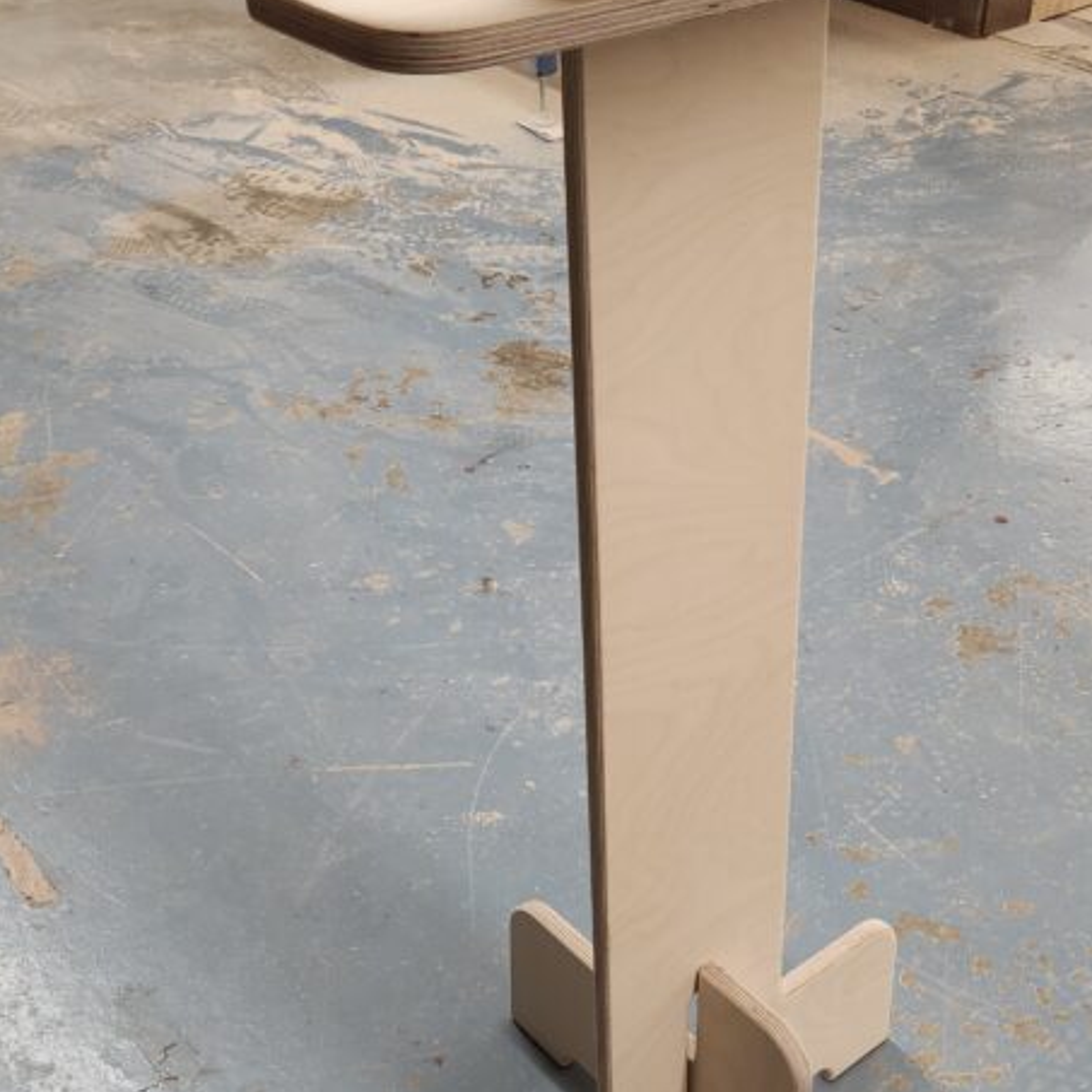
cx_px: 689
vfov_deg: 36.8
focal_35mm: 46
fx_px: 1642
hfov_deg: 36.6
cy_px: 562
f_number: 1.8
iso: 200
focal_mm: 5.4
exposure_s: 1/180
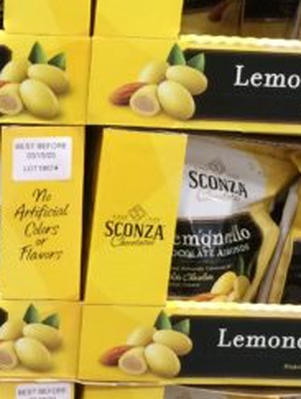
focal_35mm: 122
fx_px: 1411
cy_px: 202
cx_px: 21
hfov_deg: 12.1
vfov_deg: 16.1
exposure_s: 1/30
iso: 160
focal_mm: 4.15
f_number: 2.2
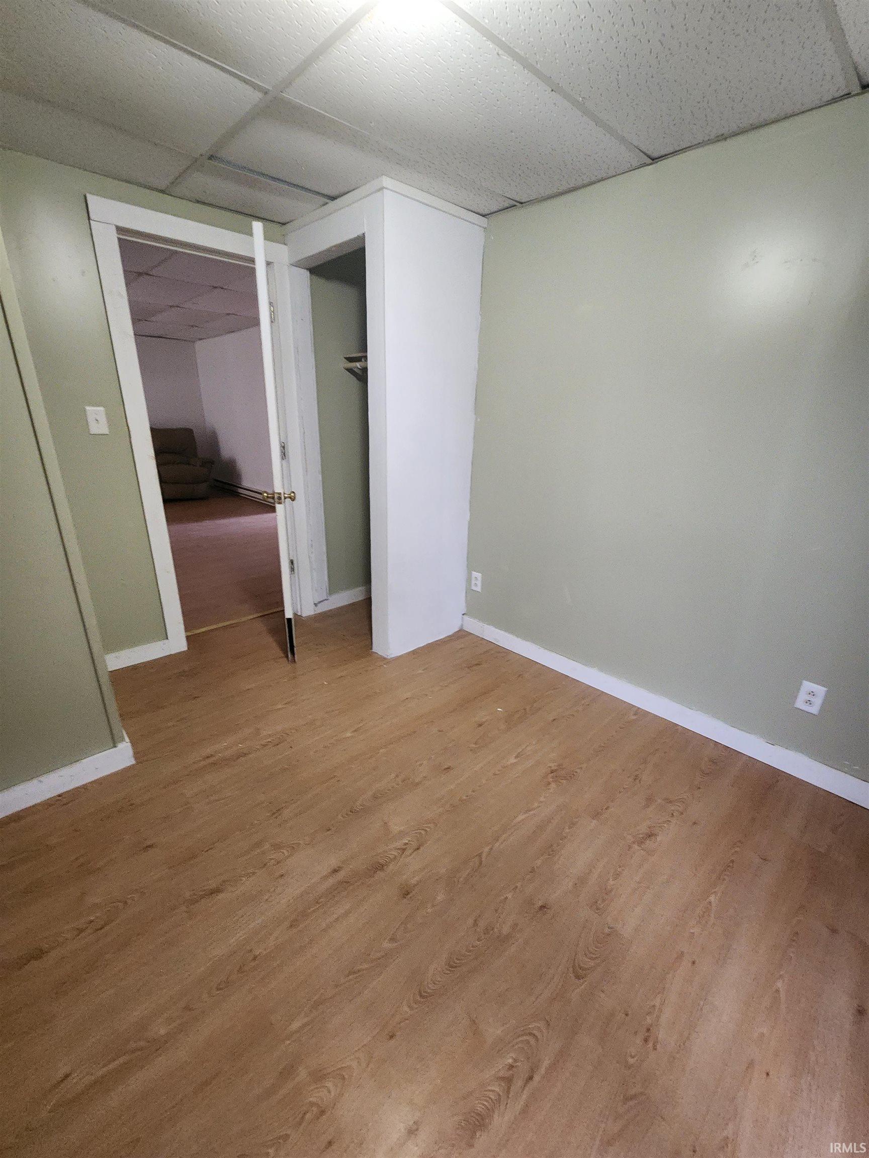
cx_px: 434
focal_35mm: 13
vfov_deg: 106.2
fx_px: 435
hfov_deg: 89.9
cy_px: 579
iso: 500
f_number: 2.2
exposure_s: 1/30
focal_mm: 2.2
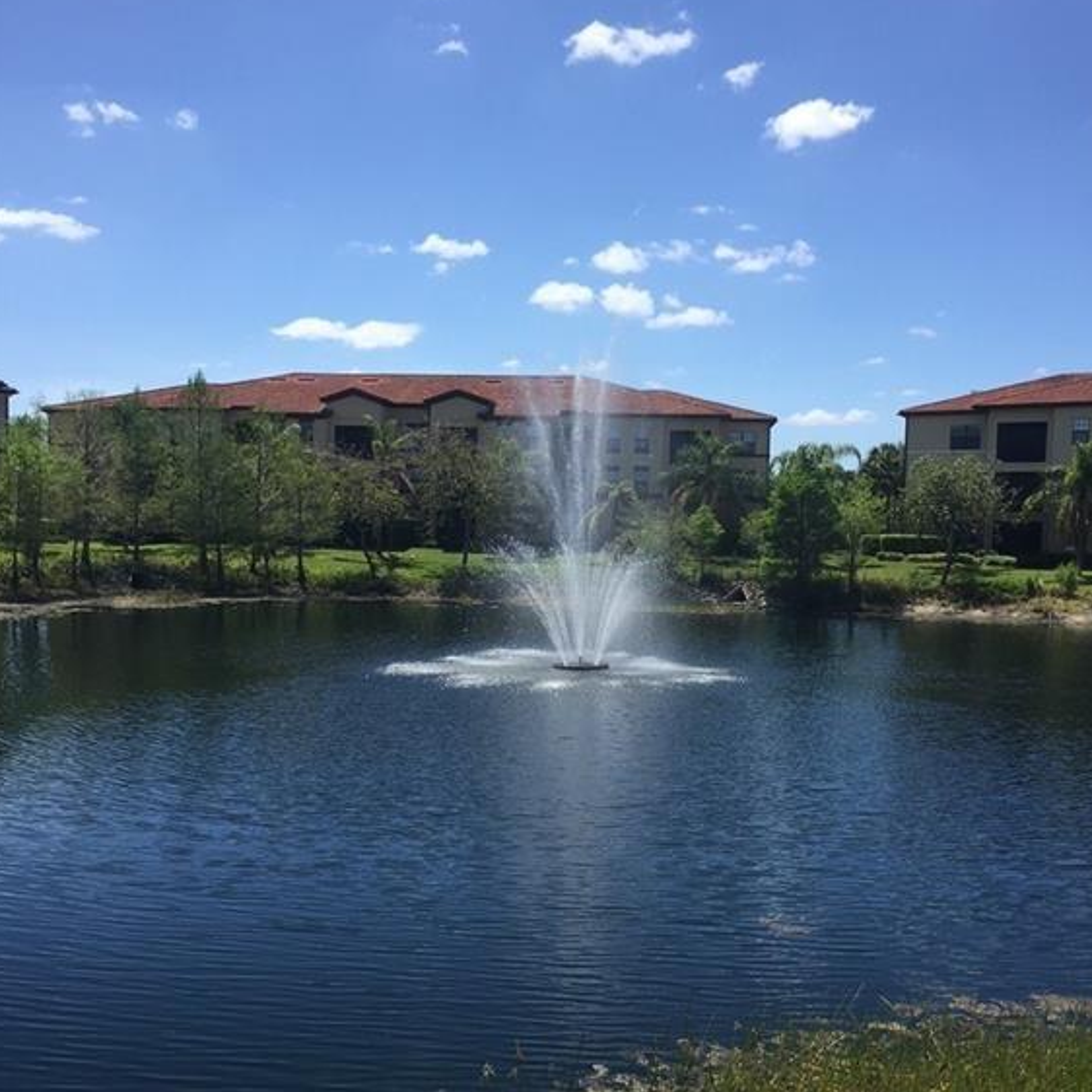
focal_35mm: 35
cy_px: 597
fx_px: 1249
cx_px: 548
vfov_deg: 47.2
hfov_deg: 47.2
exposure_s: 1/1883
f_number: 2.2
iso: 32
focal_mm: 4.15
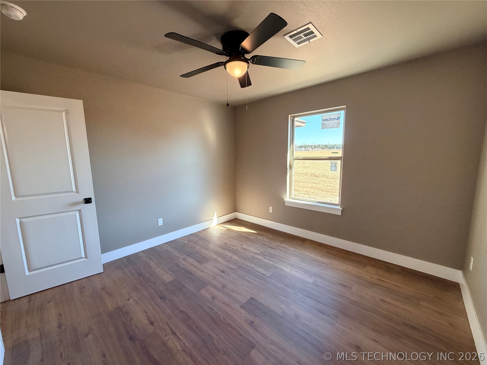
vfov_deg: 85.7
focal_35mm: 14
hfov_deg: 102.1
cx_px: 244
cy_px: 182
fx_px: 197
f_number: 2.2
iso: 320
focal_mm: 2.22
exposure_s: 1/120
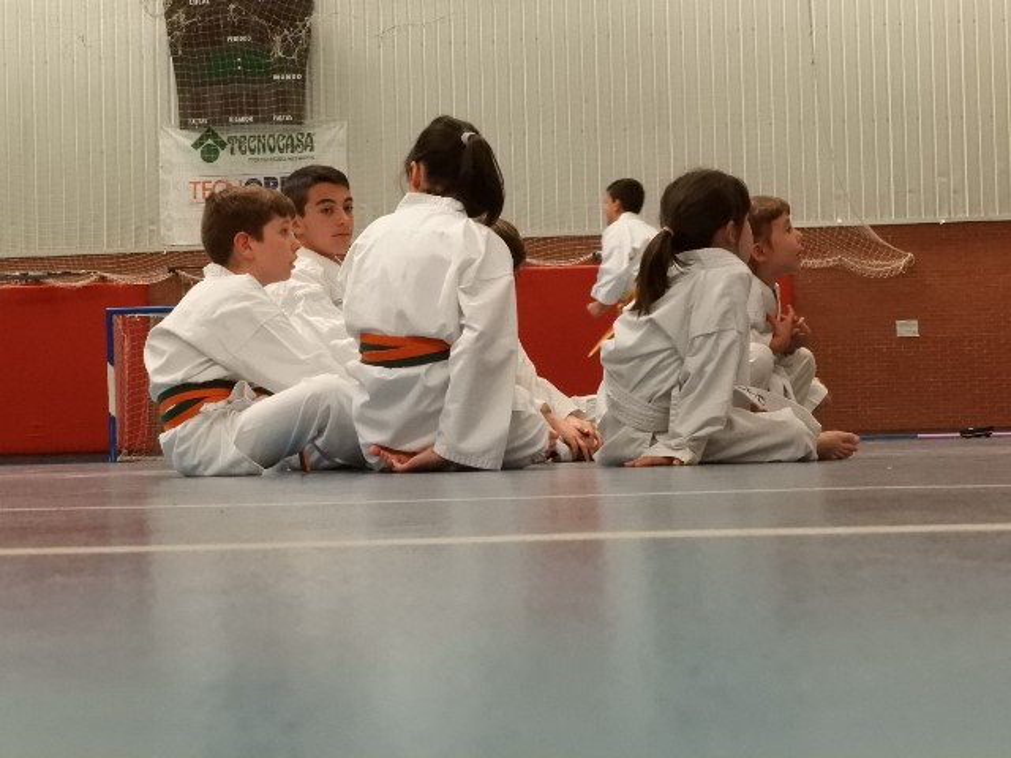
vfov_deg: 21.0
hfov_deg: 27.8
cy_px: 379
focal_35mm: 70
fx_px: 2044
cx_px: 506
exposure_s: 1/160
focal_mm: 12.5
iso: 1600
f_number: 6.3
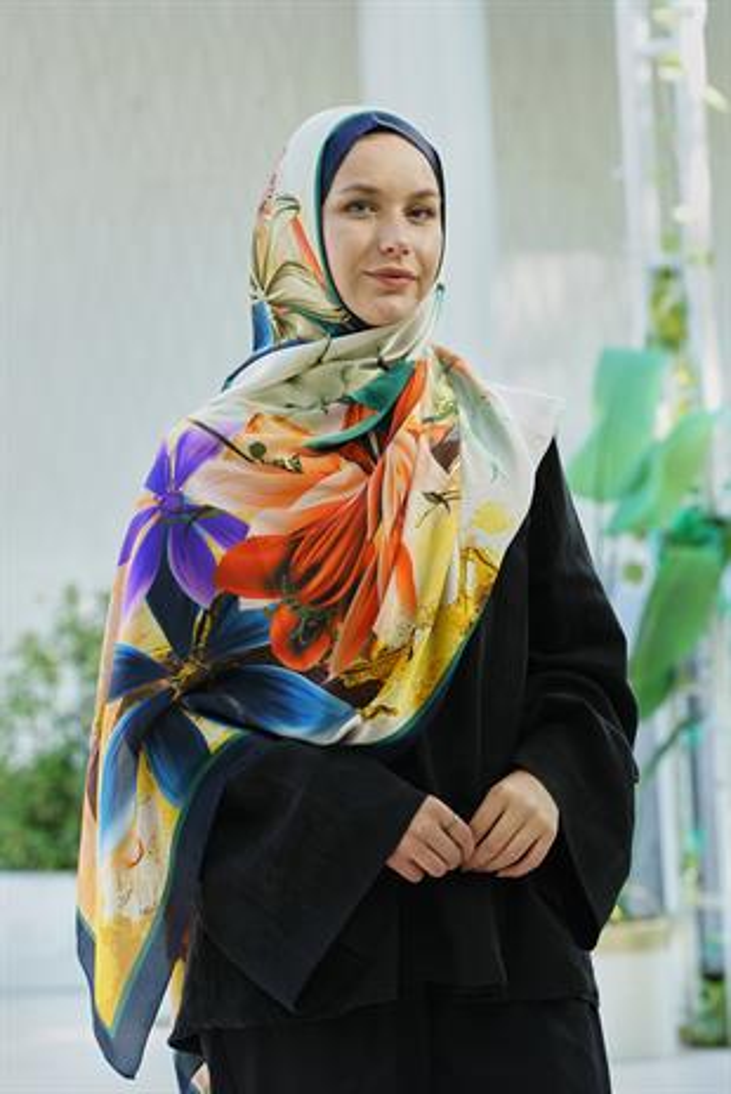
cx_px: 366
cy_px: 547
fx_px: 3649
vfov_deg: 17.1
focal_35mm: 120
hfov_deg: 11.4
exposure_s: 1/125
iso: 640
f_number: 5.6
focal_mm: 120
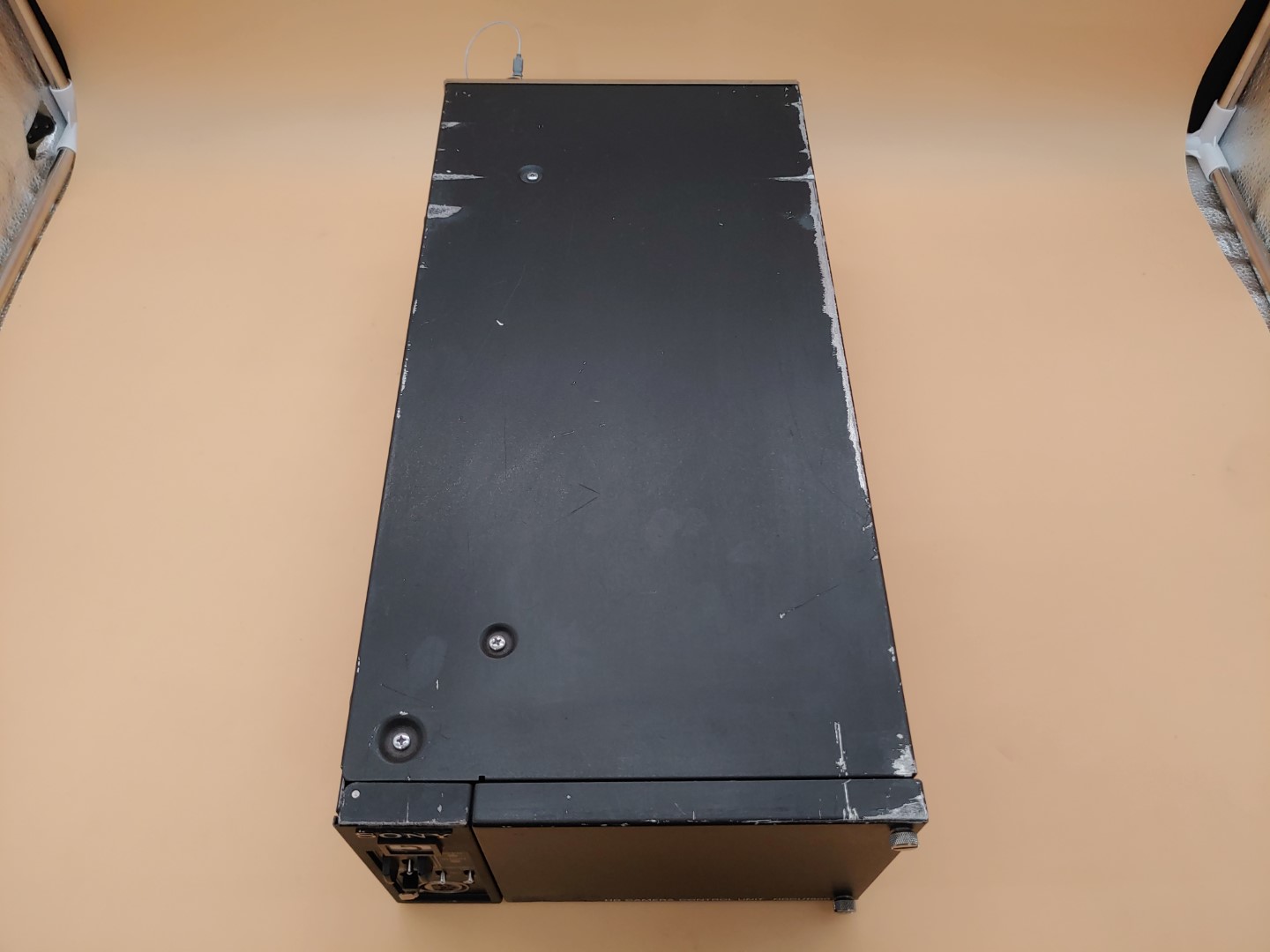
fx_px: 954
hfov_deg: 67.3
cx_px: 635
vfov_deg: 53.1
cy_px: 476
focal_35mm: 26
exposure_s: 1/120
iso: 50
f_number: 1.8
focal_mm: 4.36
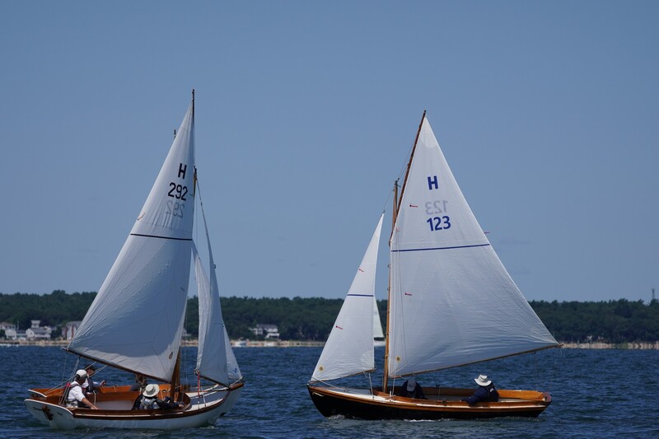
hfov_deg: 7.0
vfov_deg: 4.7
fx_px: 5380
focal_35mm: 294
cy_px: 220
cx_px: 330
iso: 125
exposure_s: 1/2000
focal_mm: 196
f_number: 5.6
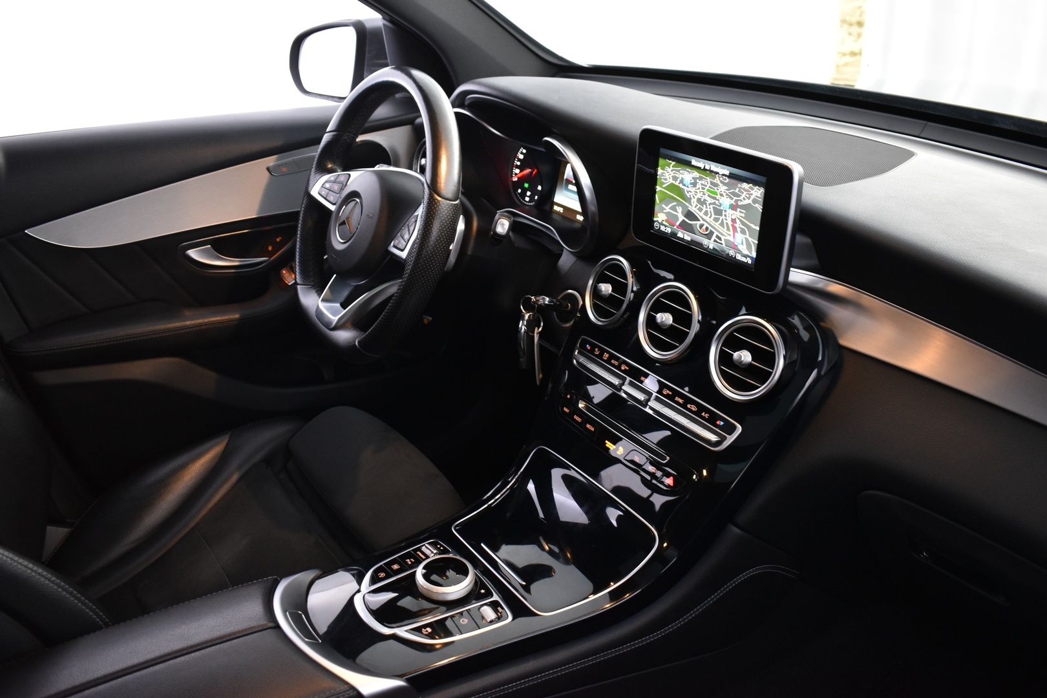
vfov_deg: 40.0
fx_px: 960
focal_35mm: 33
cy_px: 349
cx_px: 524
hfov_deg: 57.2
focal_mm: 22
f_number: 5
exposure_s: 1/8
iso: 1250
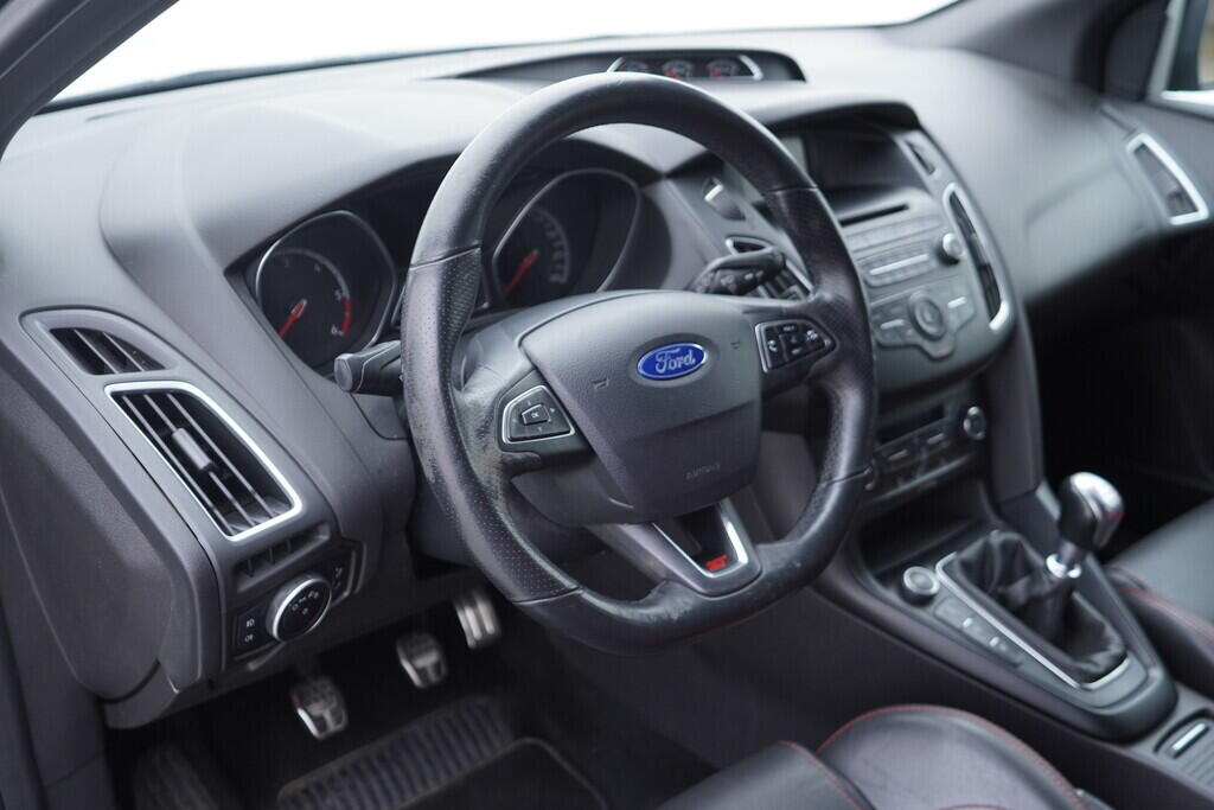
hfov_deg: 53.1
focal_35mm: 36
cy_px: 405
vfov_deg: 36.9
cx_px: 607
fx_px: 1214
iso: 250
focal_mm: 24
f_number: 2.8
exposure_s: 1/40
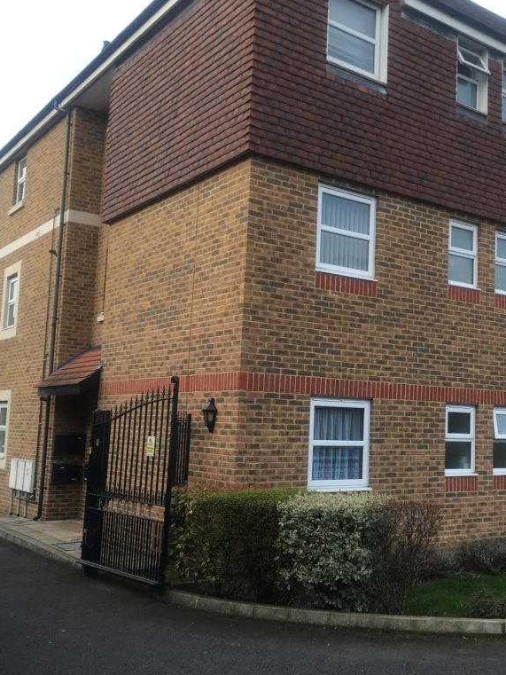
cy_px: 339
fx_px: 760
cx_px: 381
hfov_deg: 36.0
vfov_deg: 47.9
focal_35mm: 39
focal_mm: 4.15
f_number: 2.2
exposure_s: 1/146
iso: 25
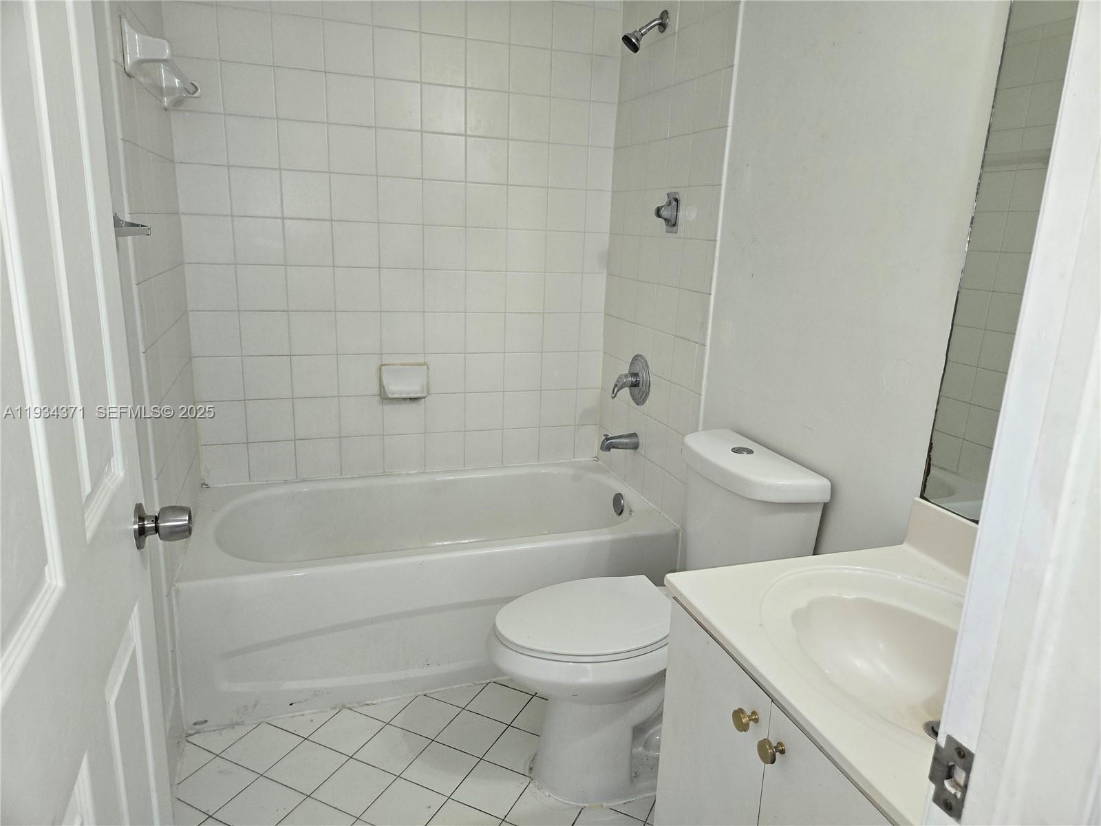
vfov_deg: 58.9
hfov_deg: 73.9
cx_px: 550
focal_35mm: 23
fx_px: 732
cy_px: 413
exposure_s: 1/60
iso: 64
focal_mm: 5.4
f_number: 1.8
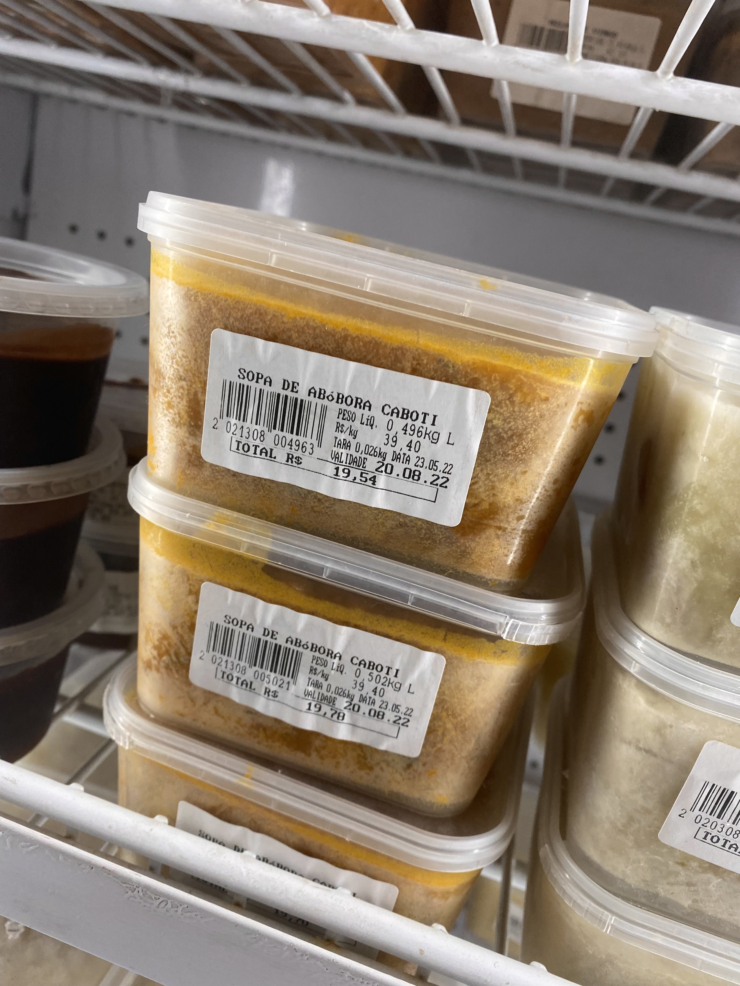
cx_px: 370
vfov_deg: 67.3
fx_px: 741
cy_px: 493
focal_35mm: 26
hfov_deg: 53.1
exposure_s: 1/120
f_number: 1.8
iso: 125
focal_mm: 4.25
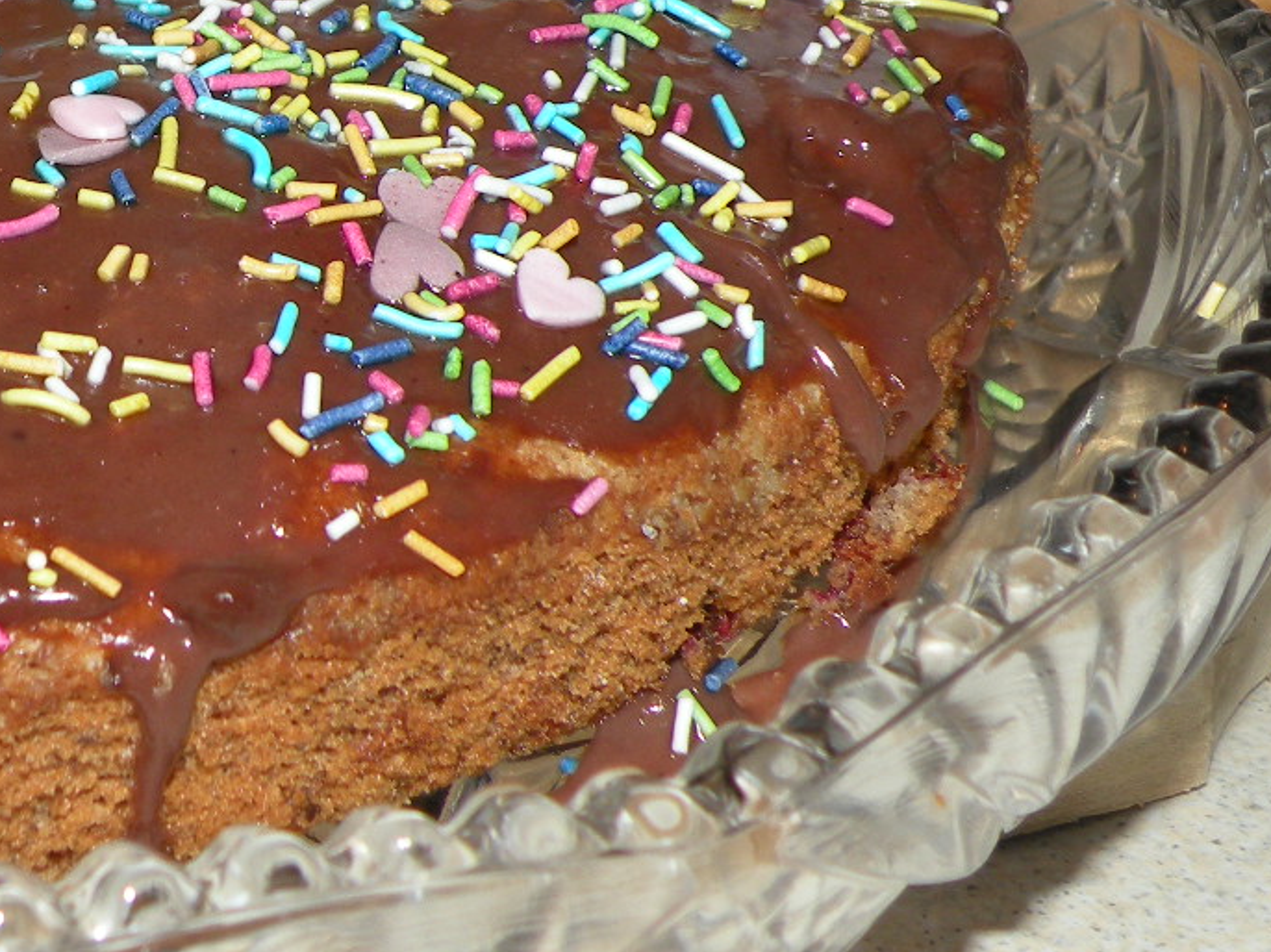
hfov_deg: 19.4
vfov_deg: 14.8
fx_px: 3597
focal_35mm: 98
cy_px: -69
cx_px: -41
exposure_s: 1/60
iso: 64
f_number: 3.2
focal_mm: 7.4
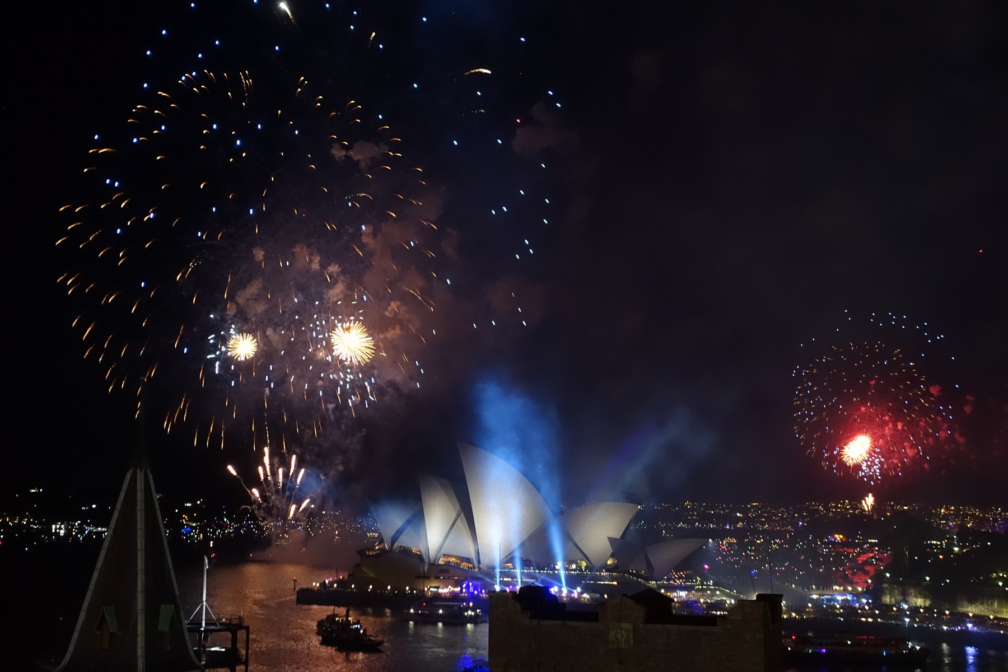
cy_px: 336
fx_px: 1372
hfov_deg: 40.3
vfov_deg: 27.5
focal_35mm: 49
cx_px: 504
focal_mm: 17.9
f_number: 2.8
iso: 800
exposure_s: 1/8
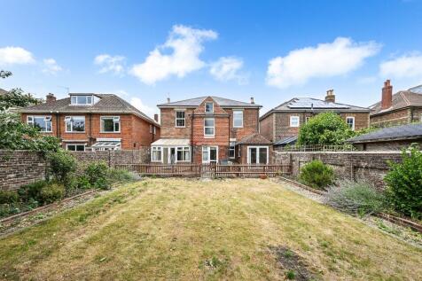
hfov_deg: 104.3
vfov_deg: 81.2
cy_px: 140
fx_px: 164
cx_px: 211
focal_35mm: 14
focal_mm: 14
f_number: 9
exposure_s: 1/60
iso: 100
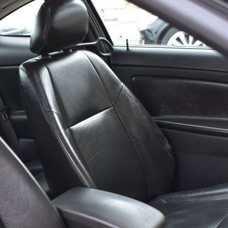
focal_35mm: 64
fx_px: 477
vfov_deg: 26.7
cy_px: 151
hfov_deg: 25.8
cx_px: 12
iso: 1100
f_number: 6.3
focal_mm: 21
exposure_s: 1/15
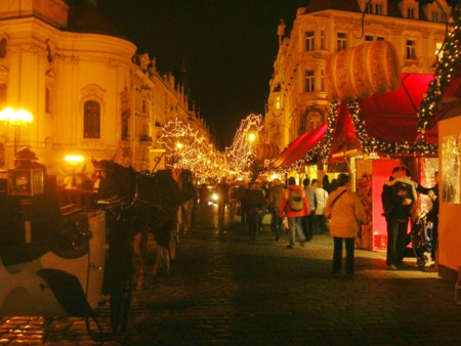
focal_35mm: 36
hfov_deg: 51.3
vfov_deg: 39.7
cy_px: 173
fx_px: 480
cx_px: 230
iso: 128
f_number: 2.8
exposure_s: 1/8
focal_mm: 60
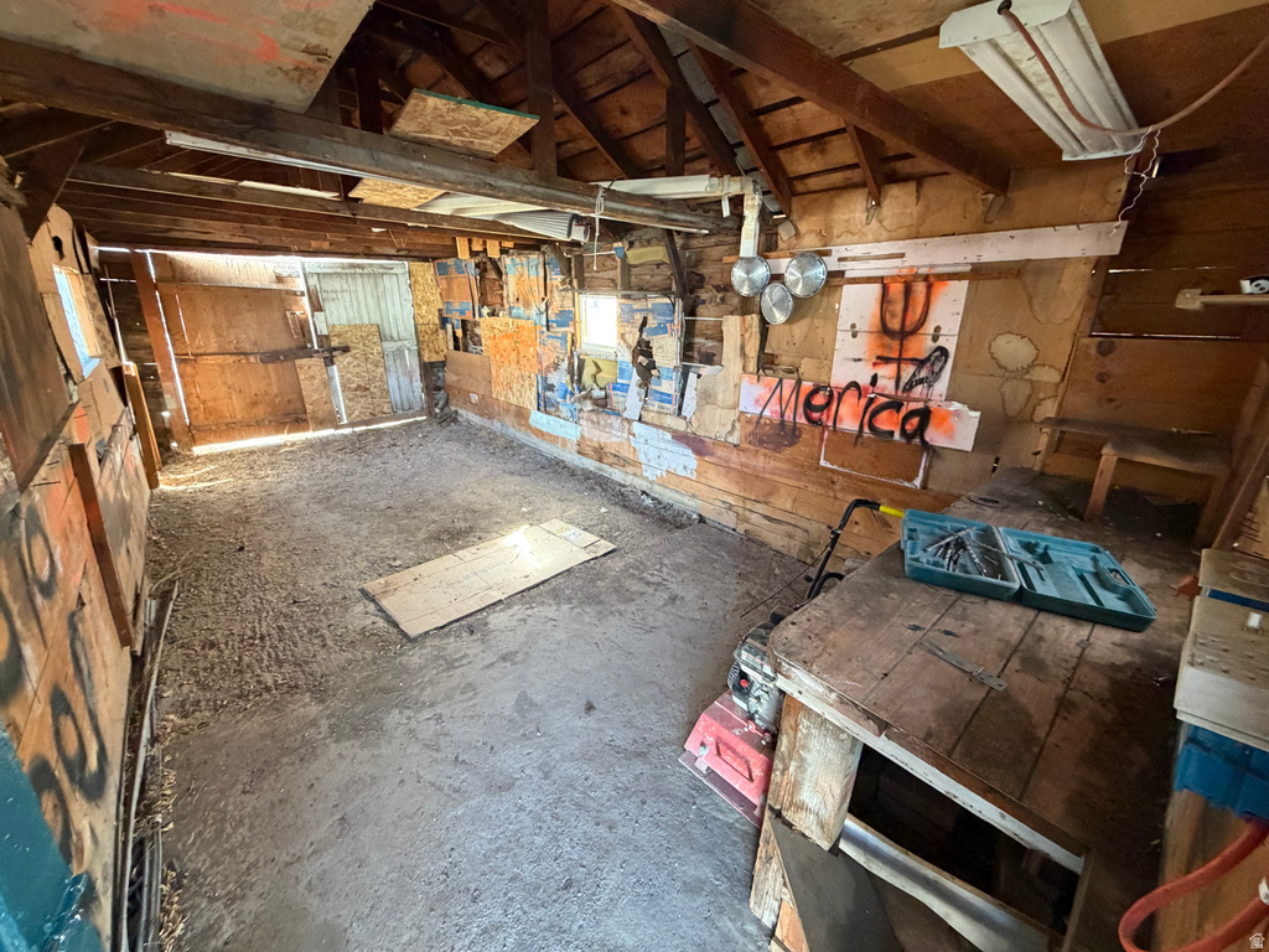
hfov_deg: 102.1
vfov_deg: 85.7
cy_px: 476
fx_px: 513
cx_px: 634
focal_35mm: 14
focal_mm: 2.22
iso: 500
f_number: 2.2
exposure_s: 1/60
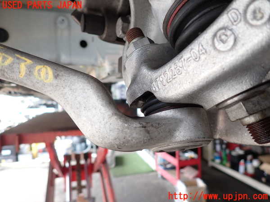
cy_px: 101
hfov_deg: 69.4
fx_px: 195
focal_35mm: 25
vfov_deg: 54.9
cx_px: 135
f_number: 2
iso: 160
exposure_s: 1/60
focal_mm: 4.5
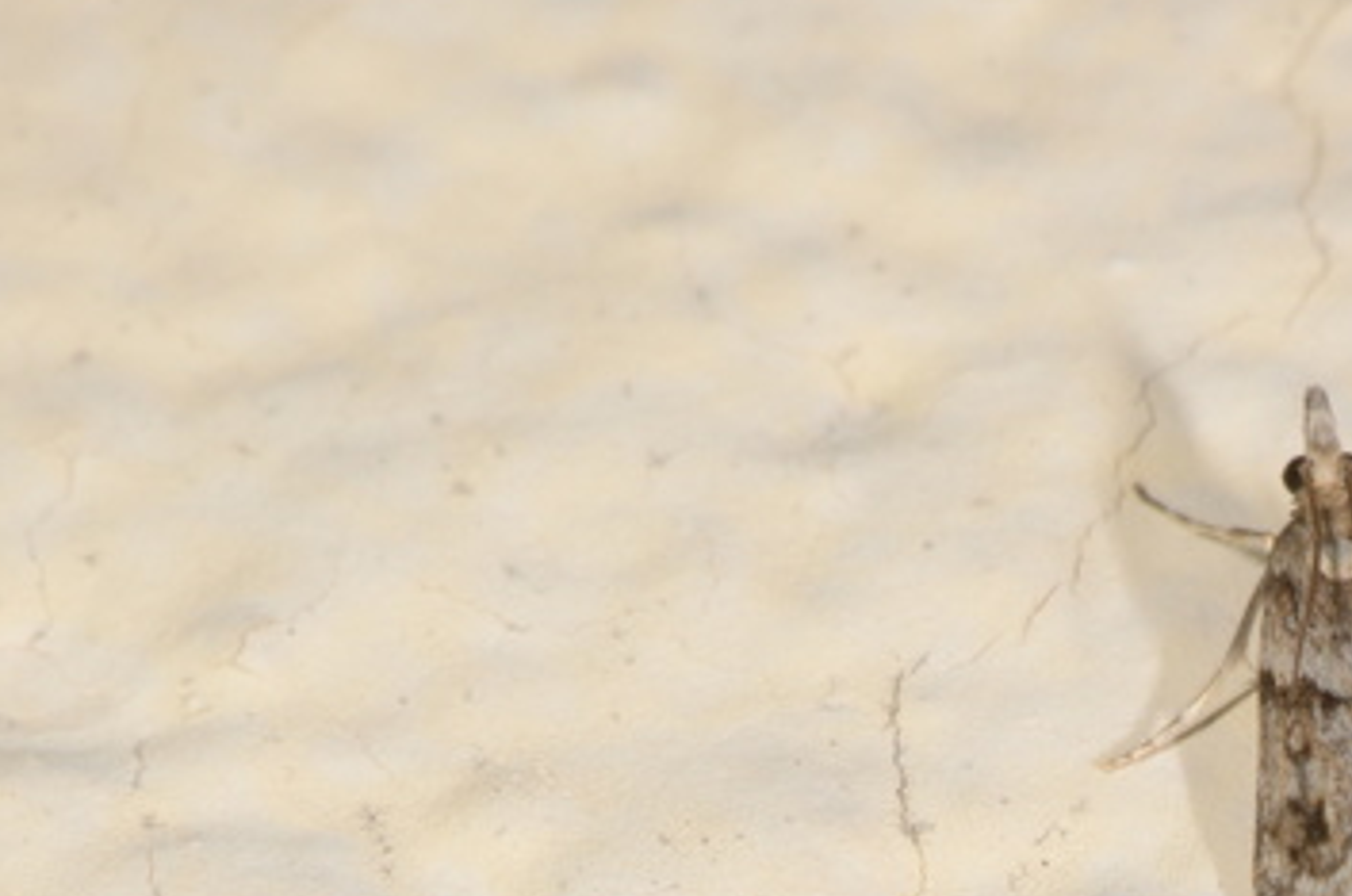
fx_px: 10726
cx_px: 1295
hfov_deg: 7.2
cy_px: 885
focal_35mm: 286
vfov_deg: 4.8
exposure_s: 1/60
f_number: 25
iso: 100
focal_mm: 85
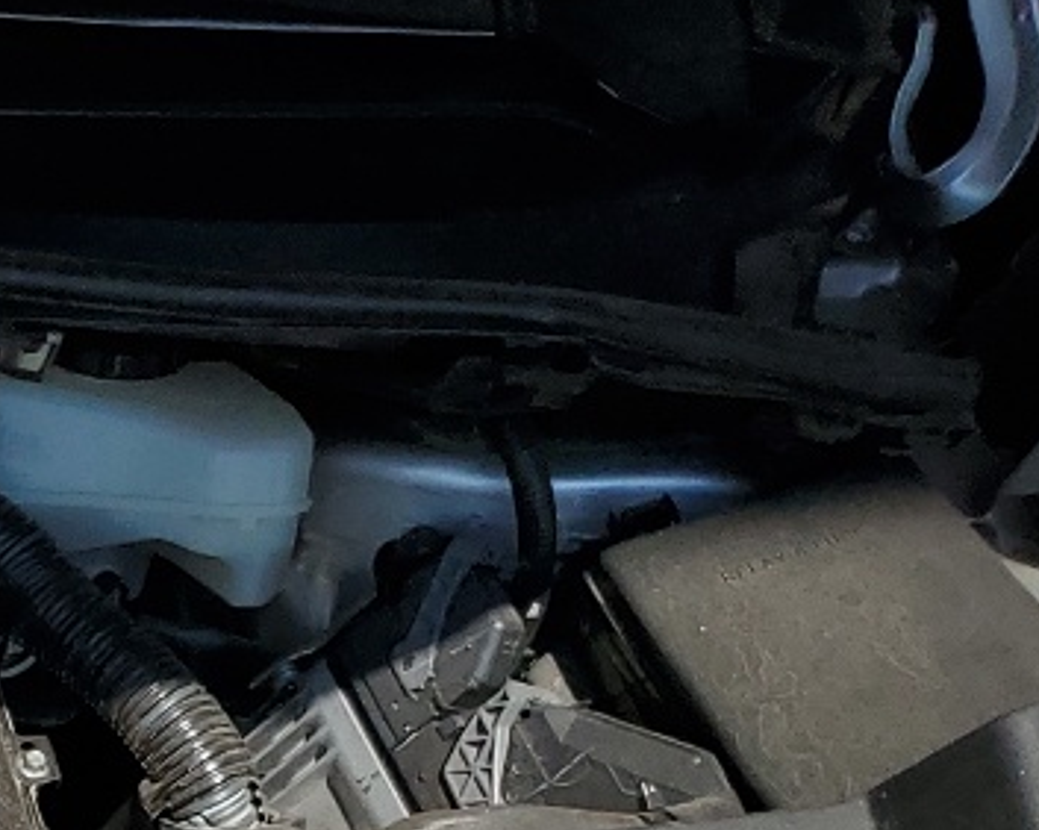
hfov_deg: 14.4
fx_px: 3534
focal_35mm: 115
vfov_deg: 12.2
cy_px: 1542
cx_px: -909
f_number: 1.5
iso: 50
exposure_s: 1/5000
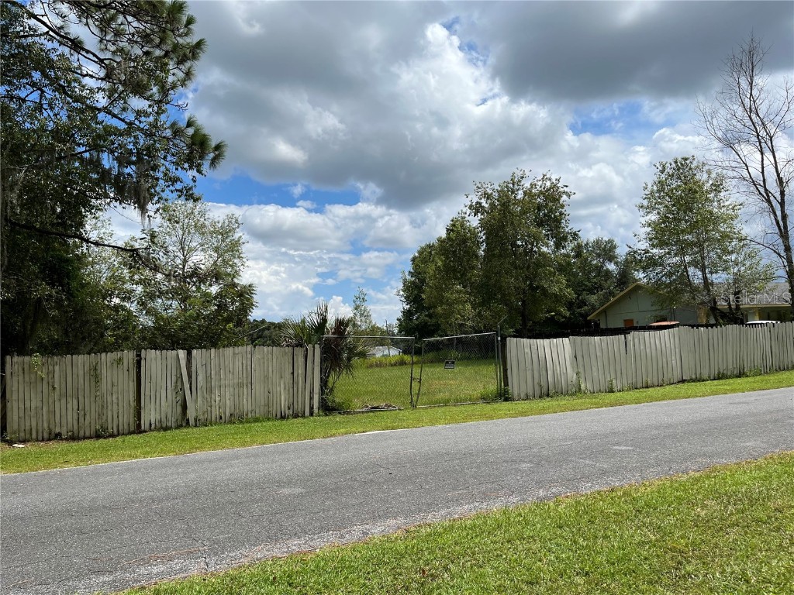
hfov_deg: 67.3
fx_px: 596
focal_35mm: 26
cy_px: 298
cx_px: 397
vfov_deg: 53.1
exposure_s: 1/5556
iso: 50
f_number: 1.6
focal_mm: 5.1
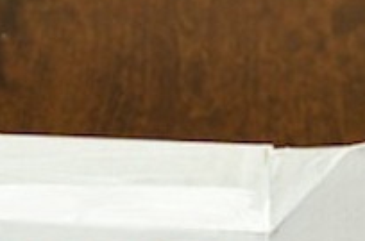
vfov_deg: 8.0
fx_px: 1669
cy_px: 426
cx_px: 256
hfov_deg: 12.5
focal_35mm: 165
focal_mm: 28
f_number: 4
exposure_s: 1/100
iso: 800
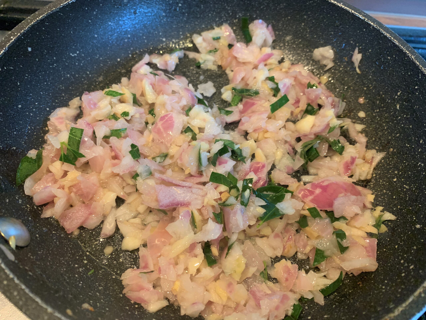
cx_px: 213
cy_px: 160
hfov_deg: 67.3
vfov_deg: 53.1
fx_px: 320
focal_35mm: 26
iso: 250
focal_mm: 4.25
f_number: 1.8
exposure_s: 1/50
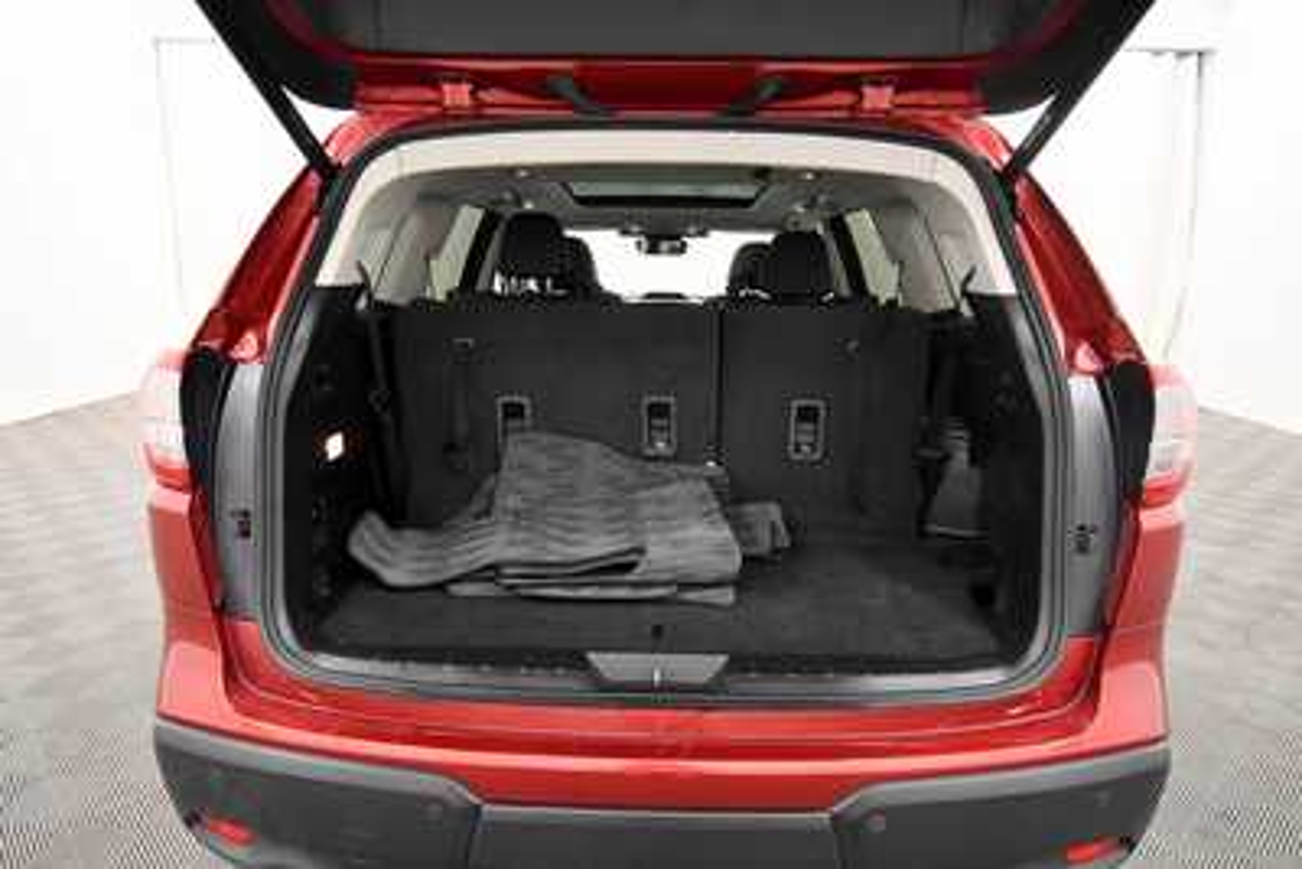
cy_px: 434
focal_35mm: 22
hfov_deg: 78.6
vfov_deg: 57.3
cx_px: 651
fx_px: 796
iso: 2800
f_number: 5
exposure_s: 1/125
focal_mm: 15
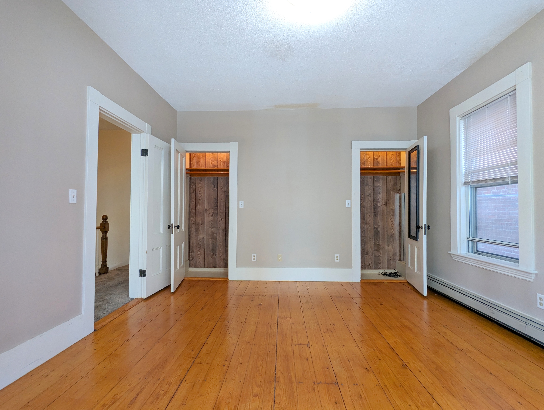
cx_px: 272
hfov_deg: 94.4
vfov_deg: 78.2
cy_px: 205
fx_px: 252
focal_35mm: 16
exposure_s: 1/40
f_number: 2.2
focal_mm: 2.35
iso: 142
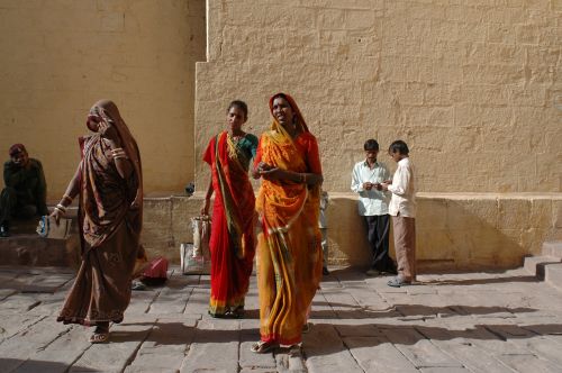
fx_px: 561
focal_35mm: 36
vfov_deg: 36.8
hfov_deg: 53.2
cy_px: 186
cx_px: 281
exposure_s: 1/1250
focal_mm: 24
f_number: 5
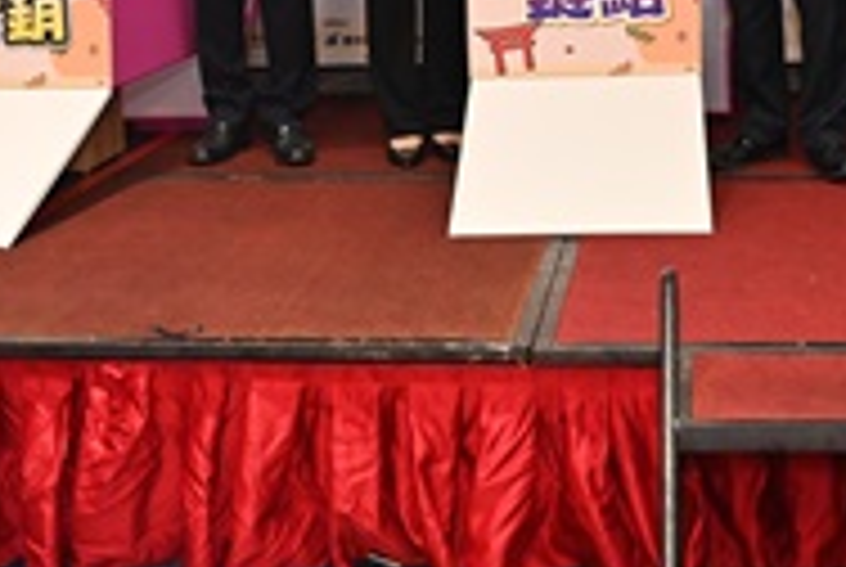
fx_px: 1624
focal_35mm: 69
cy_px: -160
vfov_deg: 18.5
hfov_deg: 28.7
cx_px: 639
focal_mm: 26
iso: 2200
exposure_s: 1/100
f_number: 2.8
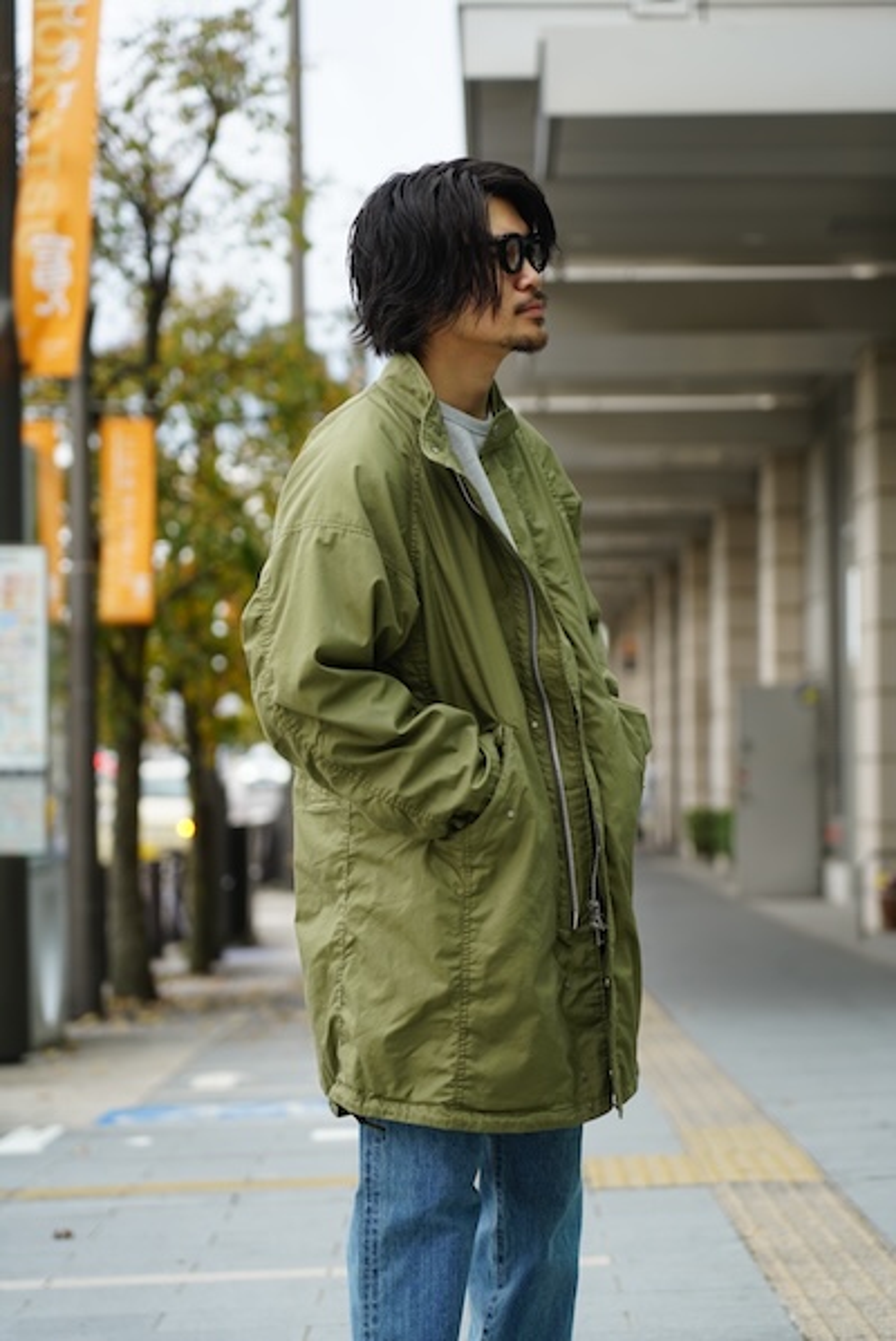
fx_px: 3915
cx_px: 448
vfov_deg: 19.4
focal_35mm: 105
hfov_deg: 13.1
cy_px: 670
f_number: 4
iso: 100
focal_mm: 105
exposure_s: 1/125
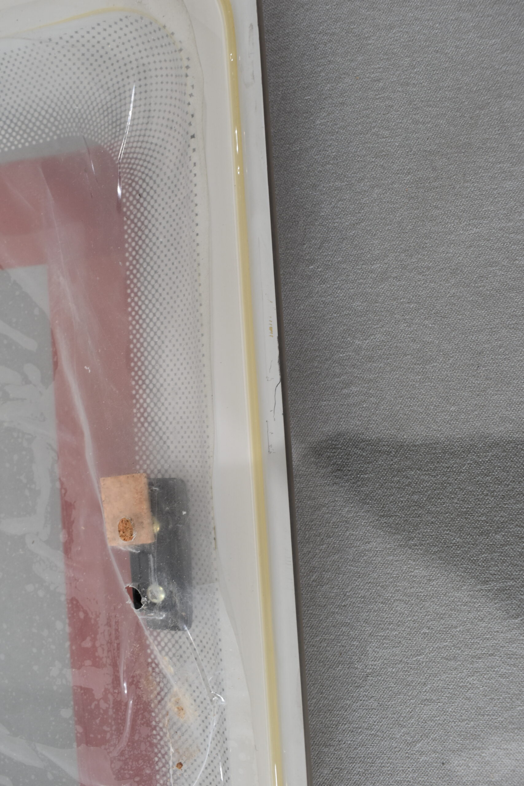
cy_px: 393
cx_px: 262
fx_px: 753
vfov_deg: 55.1
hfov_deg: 38.4
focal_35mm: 34
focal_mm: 23
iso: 400
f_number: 7.1
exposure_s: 1/60
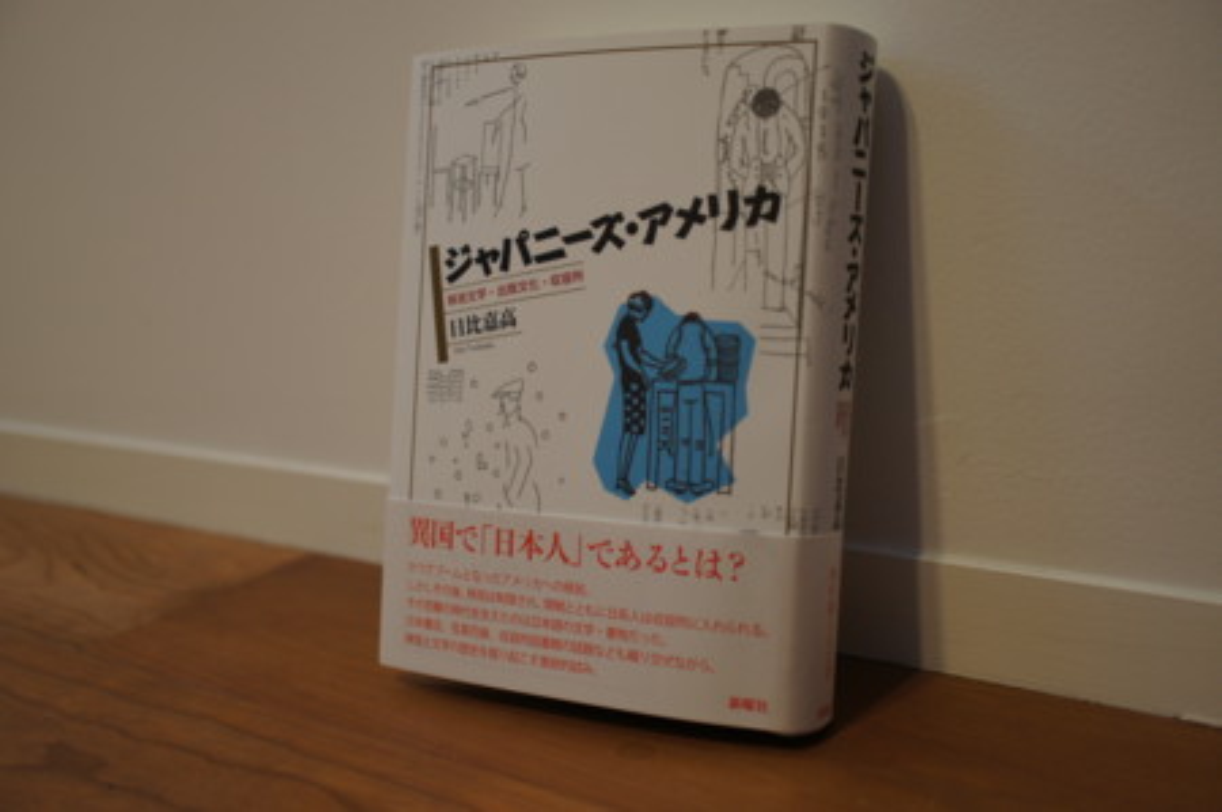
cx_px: 611
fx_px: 1221
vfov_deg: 36.8
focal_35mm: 36
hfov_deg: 53.2
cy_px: 406
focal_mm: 24
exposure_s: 1/40
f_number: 1.8
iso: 200
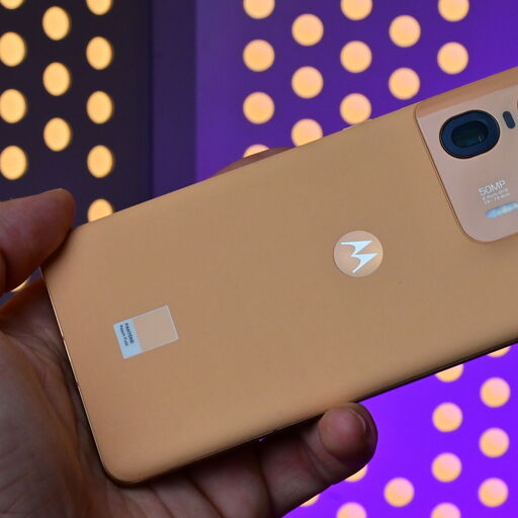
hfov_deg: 20.1
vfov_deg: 20.2
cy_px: 258
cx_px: 372
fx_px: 1456
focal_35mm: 86
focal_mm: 36
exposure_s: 1/80
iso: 400
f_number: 13
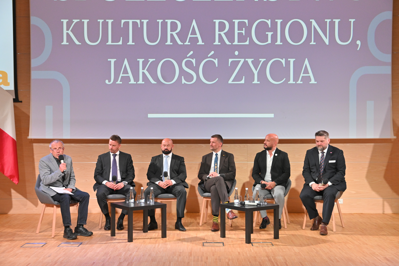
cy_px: 133
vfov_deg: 23.8
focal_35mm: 57
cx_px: 200
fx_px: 632
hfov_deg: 35.1
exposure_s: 1/160
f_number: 5
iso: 1600
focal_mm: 38
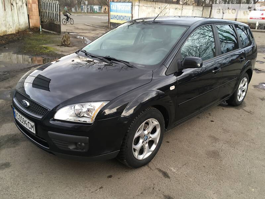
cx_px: 132
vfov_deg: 48.2
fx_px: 222
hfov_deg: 61.7
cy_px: 100
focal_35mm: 29
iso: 25
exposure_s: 1/110
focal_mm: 4.2
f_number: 2.2
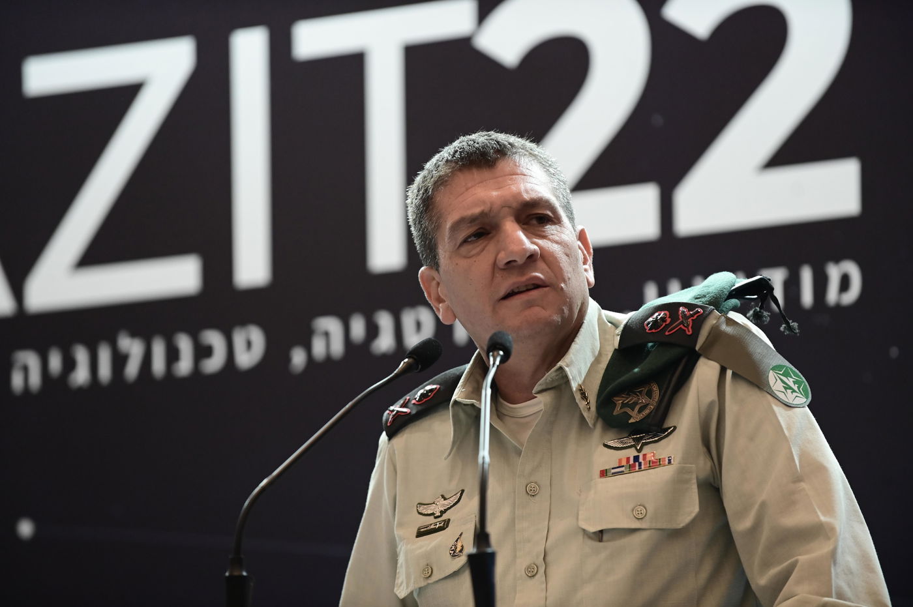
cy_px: 304
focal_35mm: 200
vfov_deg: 6.9
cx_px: 456
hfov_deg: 10.3
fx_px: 5068
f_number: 3.5
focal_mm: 200
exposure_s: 1/320
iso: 4000
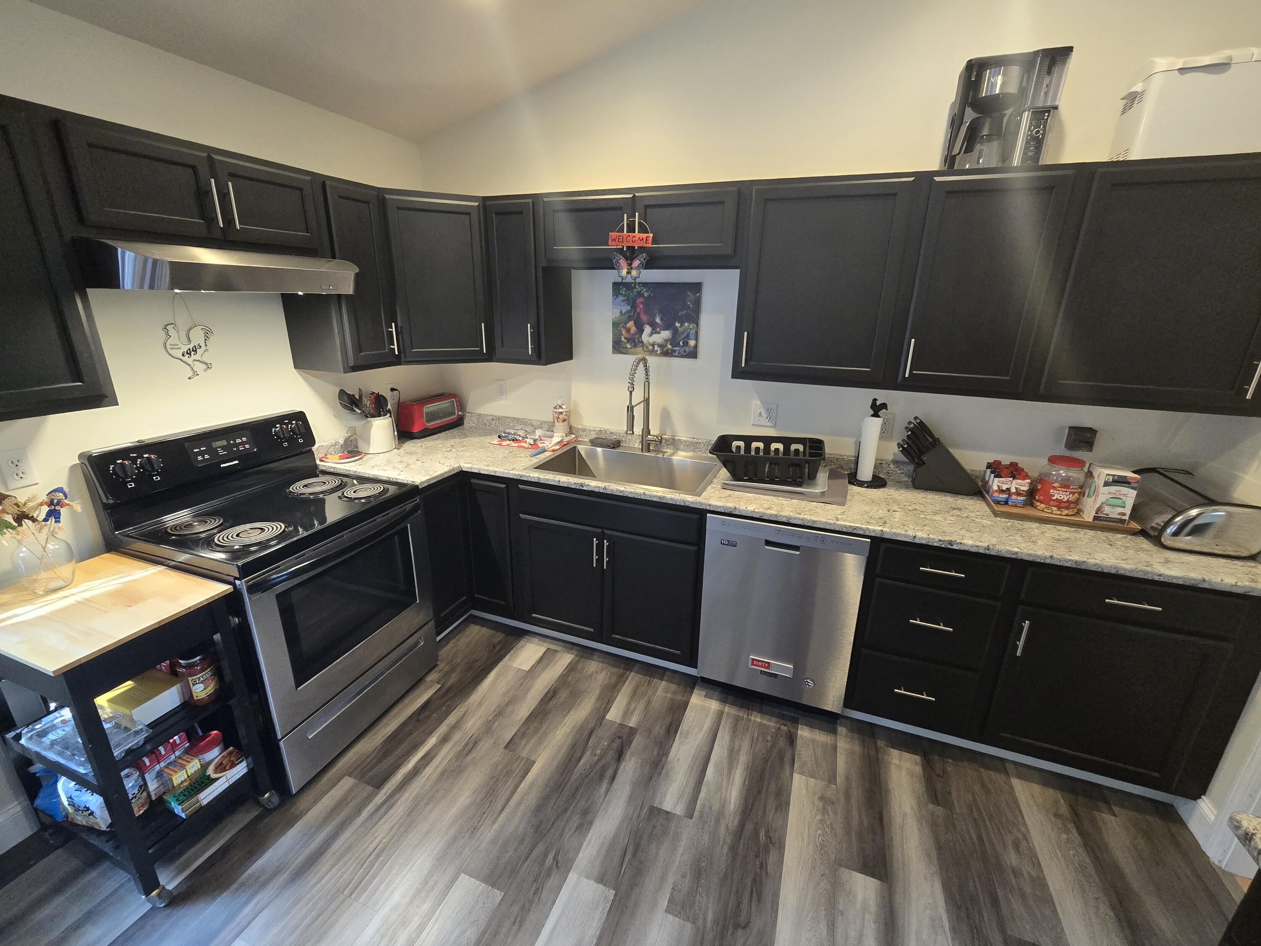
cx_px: 630
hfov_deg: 106.2
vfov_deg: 89.9
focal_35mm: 13
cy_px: 473
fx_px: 474
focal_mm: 2.2
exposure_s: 1/60
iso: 500
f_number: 2.2
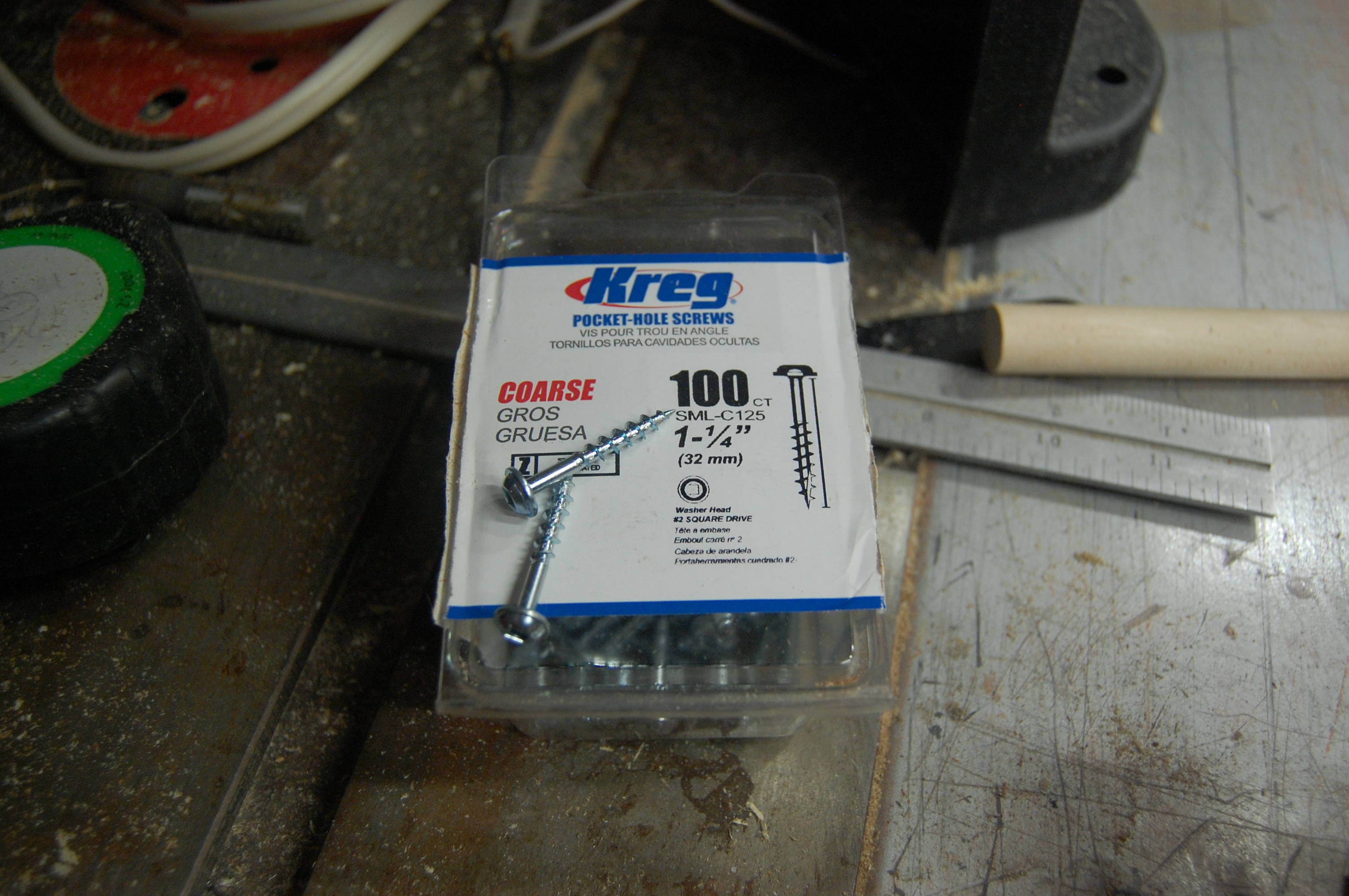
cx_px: 674
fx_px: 1235
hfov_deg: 57.3
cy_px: 448
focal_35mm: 33
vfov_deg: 39.9
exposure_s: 1/20
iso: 800
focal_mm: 22
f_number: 3.8
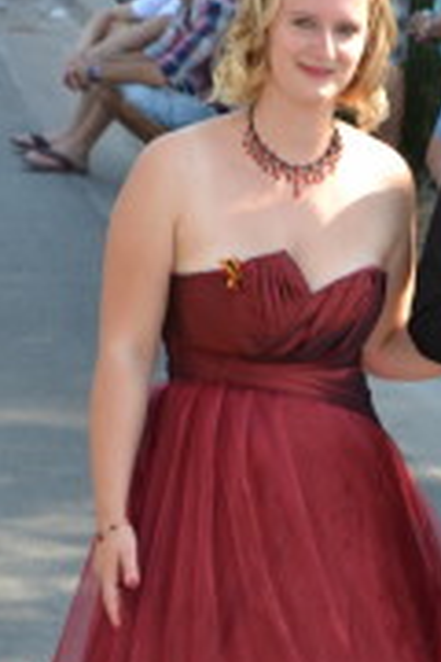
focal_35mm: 208
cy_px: 508
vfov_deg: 9.9
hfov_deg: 6.6
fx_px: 3822
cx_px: 463
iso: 180
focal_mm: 52
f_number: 5.6
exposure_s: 1/125
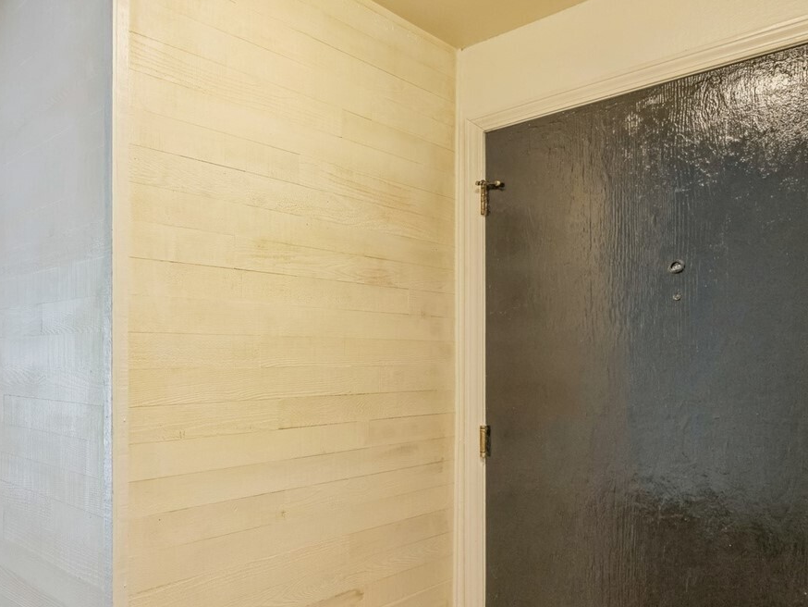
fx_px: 654
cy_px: 360
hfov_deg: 58.4
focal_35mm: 28
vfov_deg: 49.5
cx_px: 158
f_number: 8
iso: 320
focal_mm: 15
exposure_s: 1/4
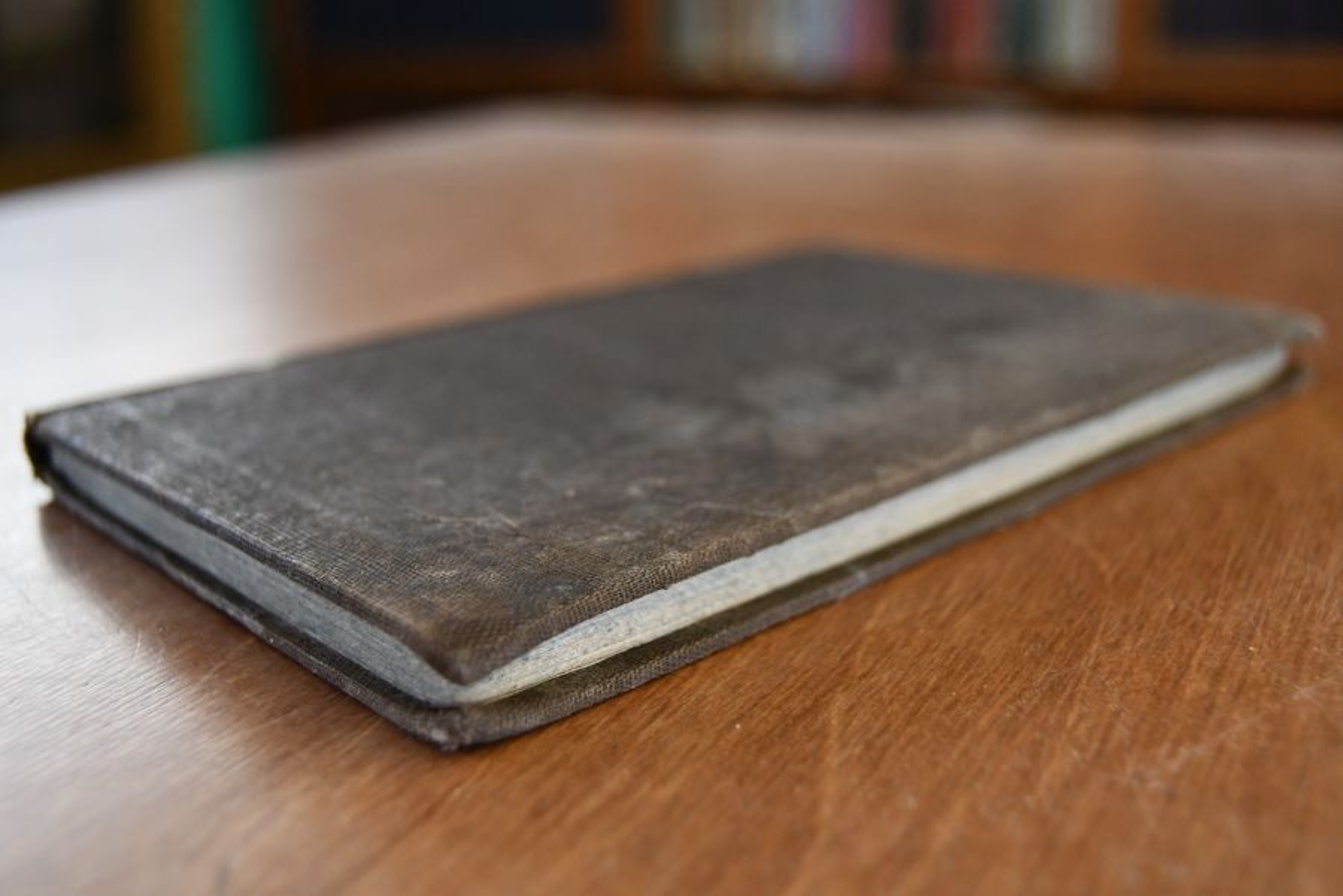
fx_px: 1567
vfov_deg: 31.9
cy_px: 448
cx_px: 672
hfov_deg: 46.4
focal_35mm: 42
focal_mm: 28
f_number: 4
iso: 1100
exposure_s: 1/125
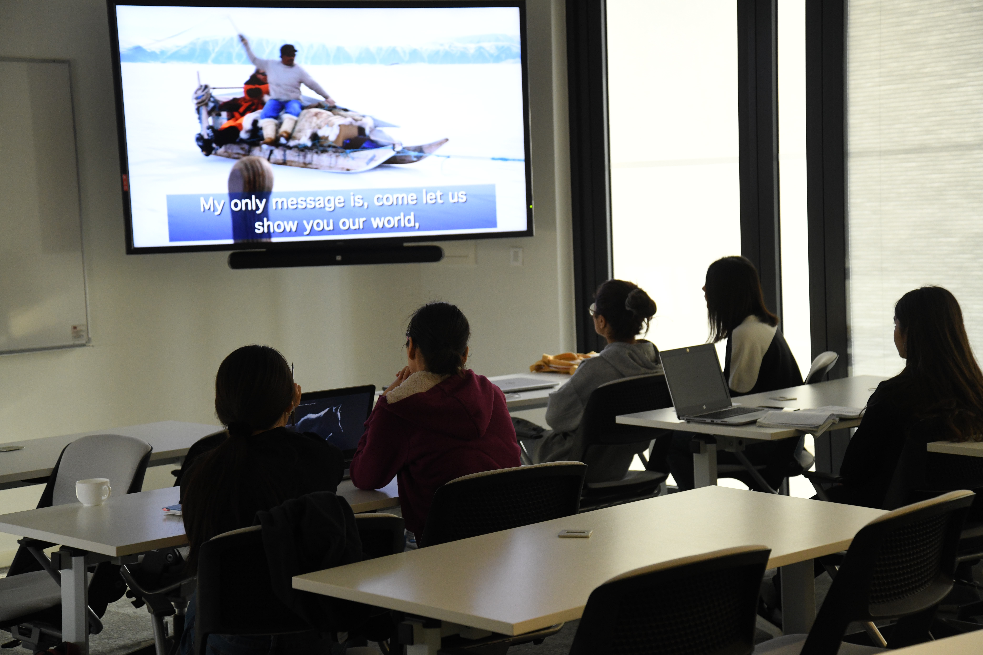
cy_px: 328
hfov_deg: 28.1
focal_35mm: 72
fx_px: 1966
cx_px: 492
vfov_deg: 18.9
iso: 2000
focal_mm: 72
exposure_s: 1/100
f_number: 5
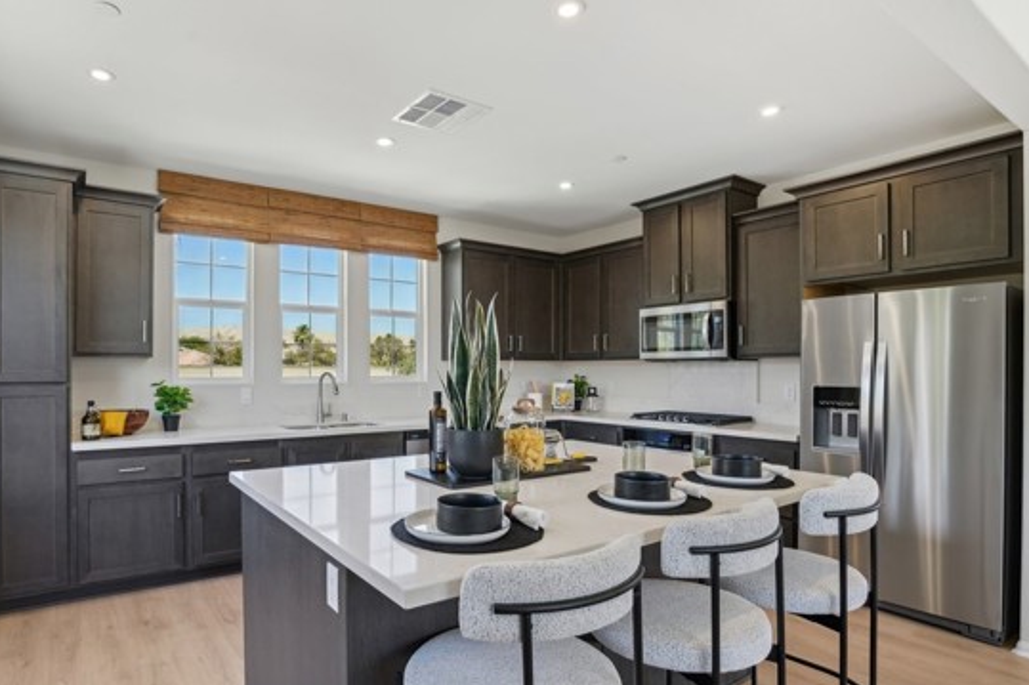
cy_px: 376
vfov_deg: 64.4
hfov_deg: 86.3
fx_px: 543
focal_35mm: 19
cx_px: 437
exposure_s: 1/30
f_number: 7.1
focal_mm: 16
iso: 200
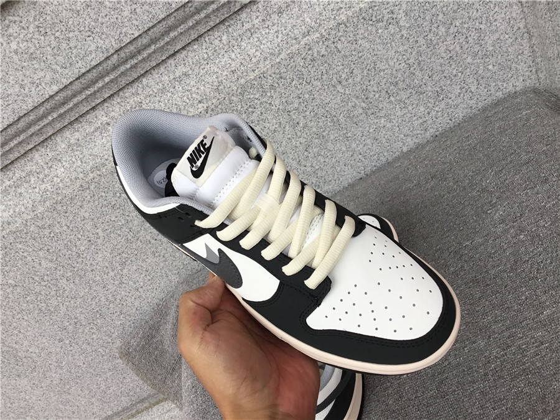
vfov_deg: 45.4
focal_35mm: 31
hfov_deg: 58.4
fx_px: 502
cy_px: 210
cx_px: 280
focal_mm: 3.3
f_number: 2.4
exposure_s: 1/215
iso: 25
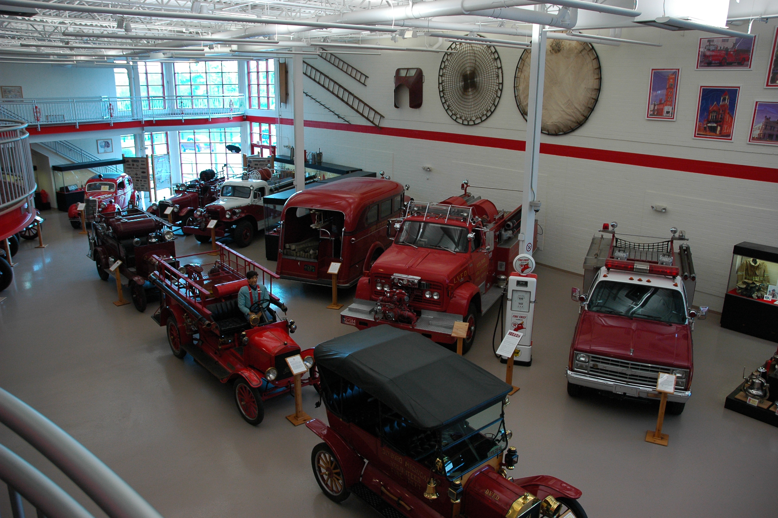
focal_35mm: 27
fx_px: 583
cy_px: 259
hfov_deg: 67.4
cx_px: 389
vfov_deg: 47.8
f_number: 4.5
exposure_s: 1/60
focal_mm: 18
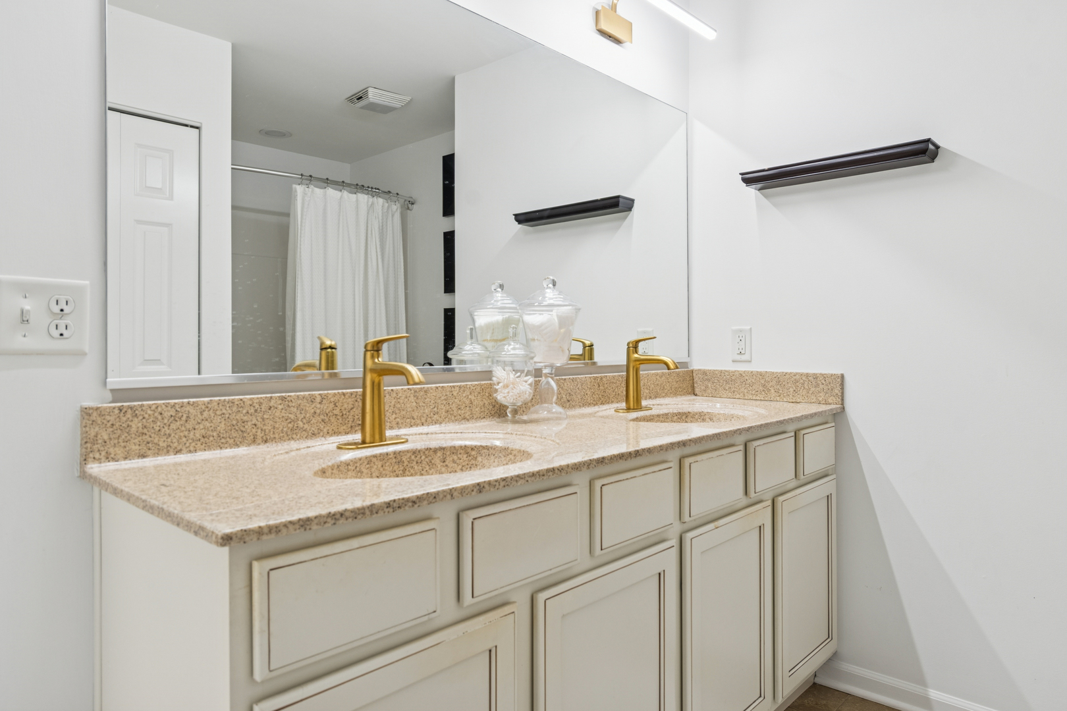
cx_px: 534
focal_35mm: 21
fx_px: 622
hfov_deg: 81.2
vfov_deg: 59.5
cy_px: 356
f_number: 8
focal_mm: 14
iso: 250
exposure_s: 1/6
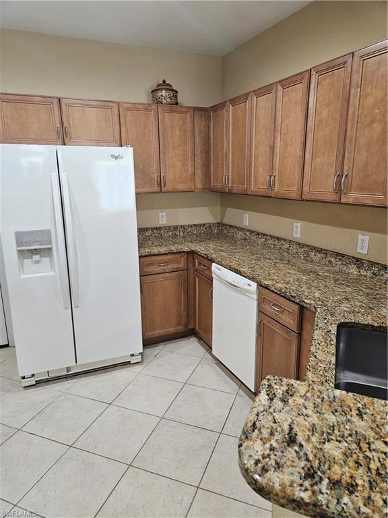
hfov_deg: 58.9
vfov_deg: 73.9
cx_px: 194
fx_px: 344
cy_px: 259
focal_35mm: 23
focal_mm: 5.4
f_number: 1.8
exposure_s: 1/120
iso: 400
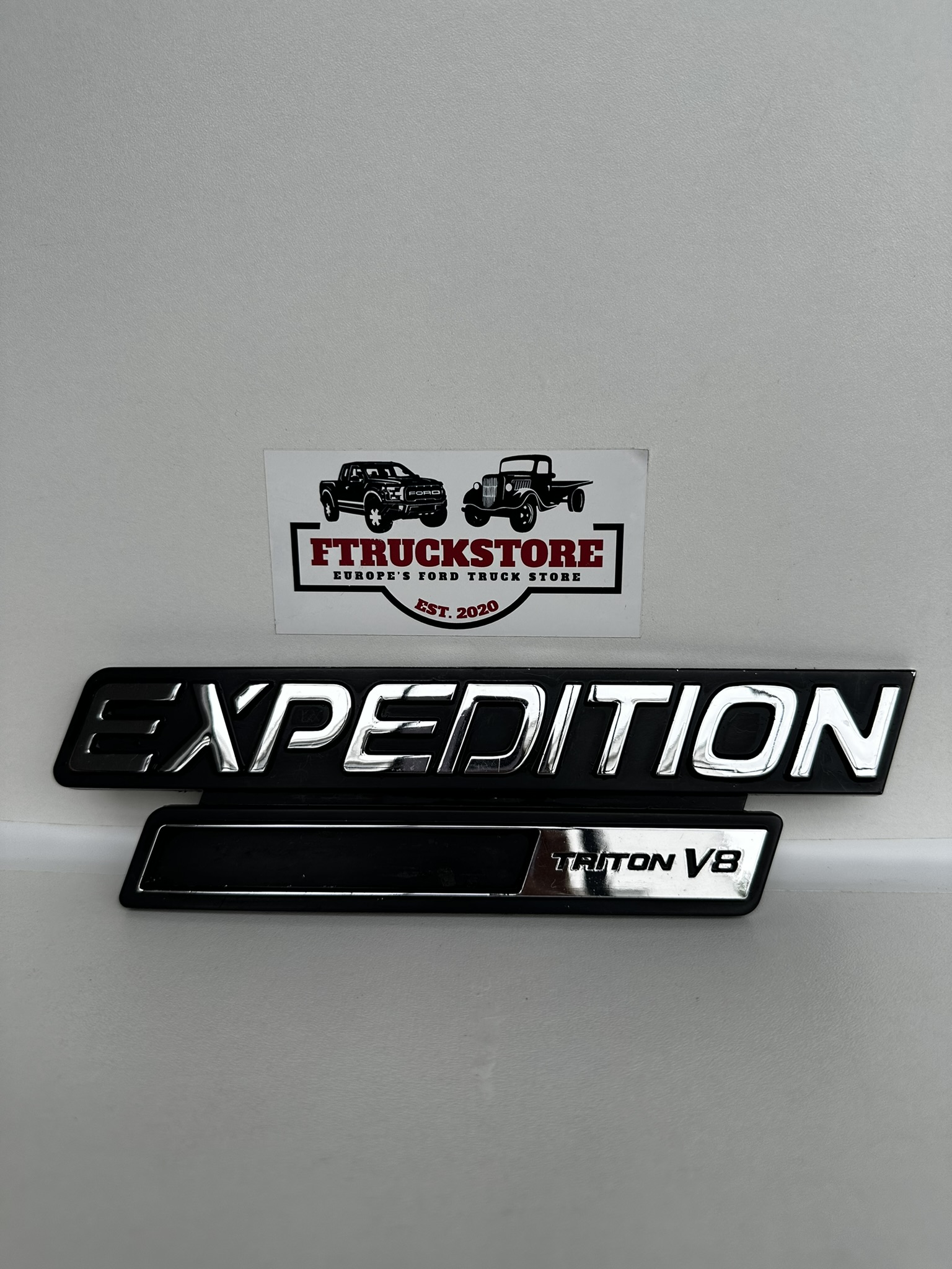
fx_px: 880
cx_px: 476
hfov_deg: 56.8
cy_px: 634
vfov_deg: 71.6
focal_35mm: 24
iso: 80
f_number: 1.78
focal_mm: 6.86
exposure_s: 1/1541
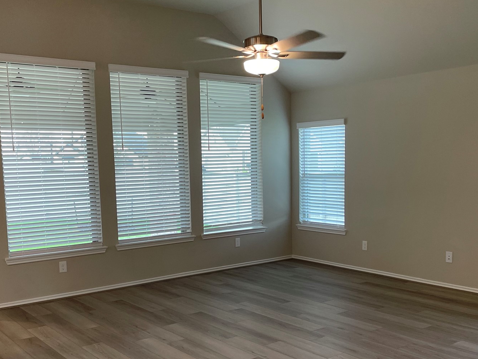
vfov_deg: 35.7
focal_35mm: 40
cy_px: 233
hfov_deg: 46.8
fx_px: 552
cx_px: 251
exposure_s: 1/120
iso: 125
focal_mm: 4.2
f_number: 1.6
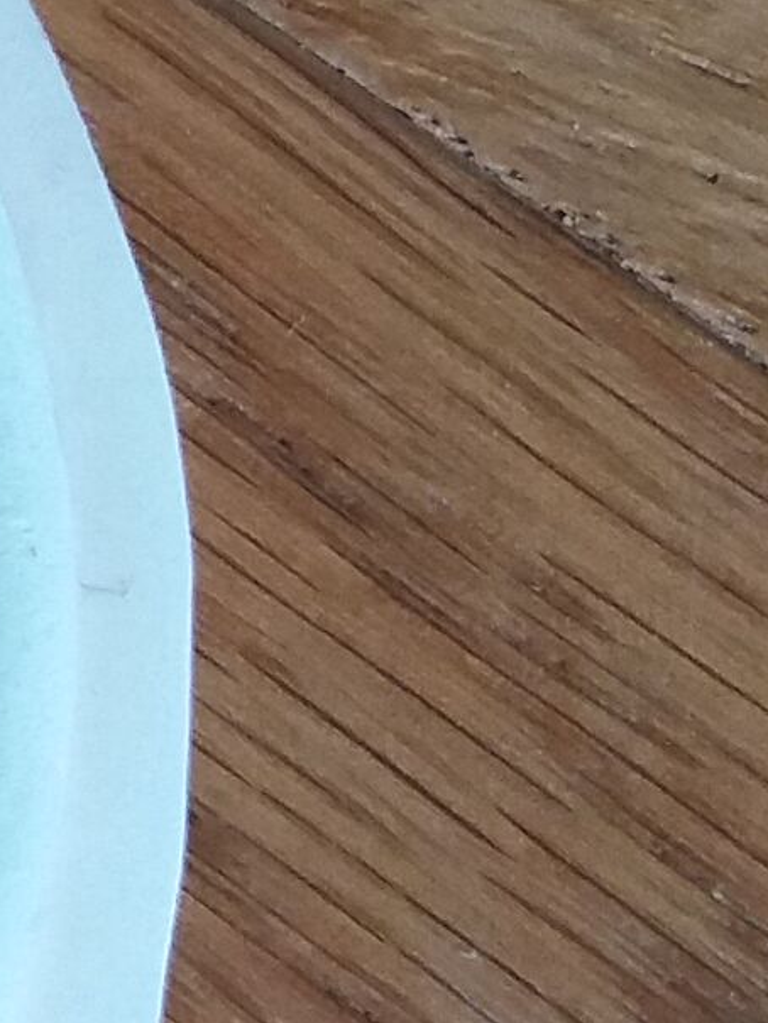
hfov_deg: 7.2
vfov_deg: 10.0
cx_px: -1198
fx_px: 5648
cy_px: -626
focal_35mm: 191
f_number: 1.9
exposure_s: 1/33
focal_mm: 3.7
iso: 125
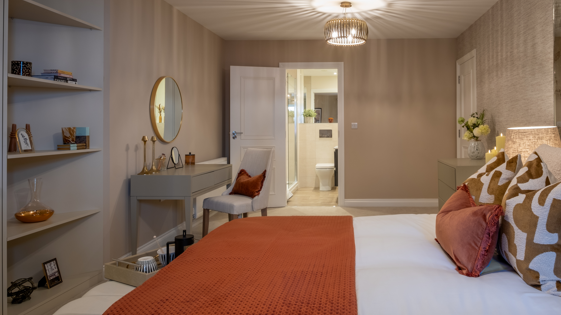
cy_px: 122
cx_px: 340
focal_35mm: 28
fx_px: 417
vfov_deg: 41.3
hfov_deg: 67.2
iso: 200
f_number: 9
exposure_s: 1
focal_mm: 13.8
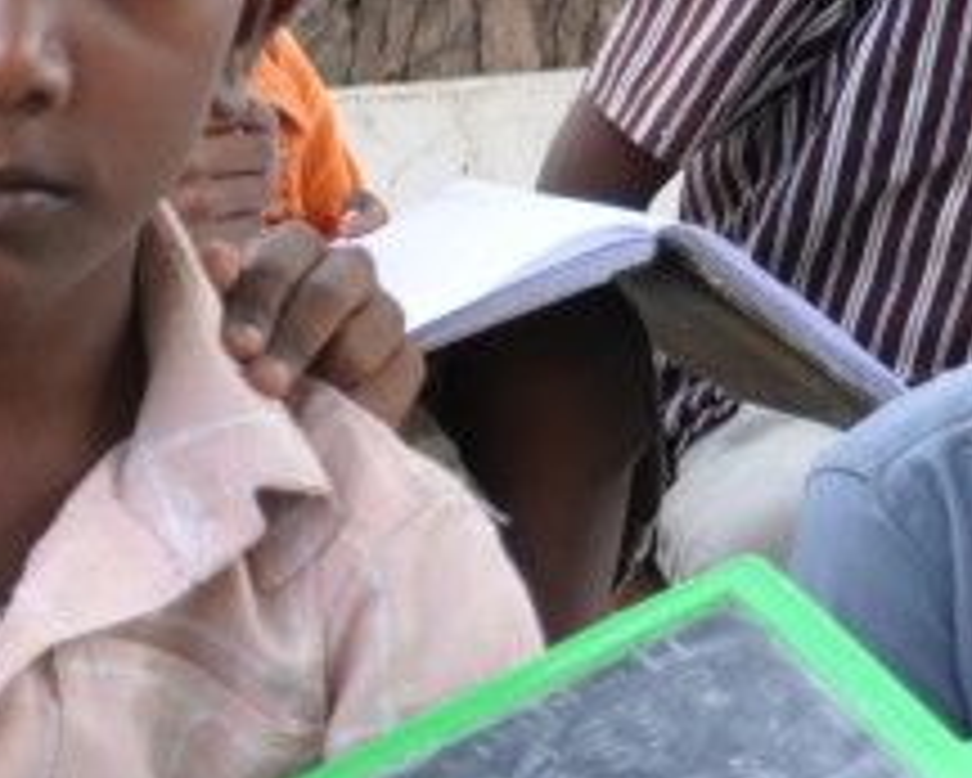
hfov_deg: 10.6
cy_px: 661
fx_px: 4979
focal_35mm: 173
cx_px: -603
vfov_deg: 8.9
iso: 200
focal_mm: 26
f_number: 4.2
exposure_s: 1/125
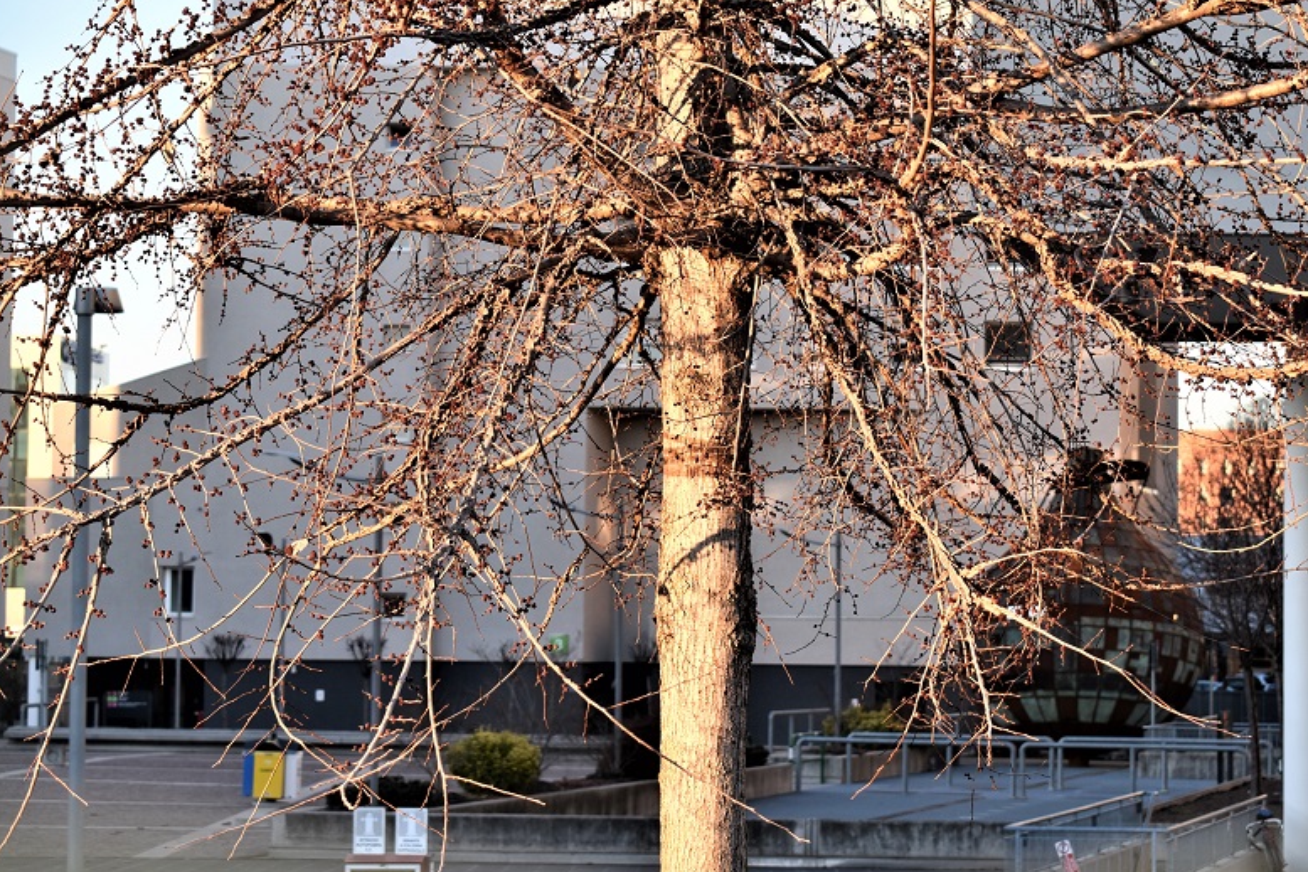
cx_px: 695
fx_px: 3472
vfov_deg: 14.3
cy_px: 470
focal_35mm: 96
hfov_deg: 21.3
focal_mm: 55
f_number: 7.1
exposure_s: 1/200
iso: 400
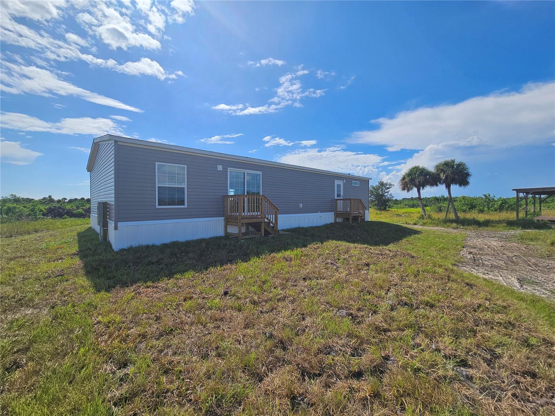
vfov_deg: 89.9
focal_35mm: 13
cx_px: 278
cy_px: 208
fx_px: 208
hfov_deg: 106.2
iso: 50
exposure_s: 1/4604
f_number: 2.2
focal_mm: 2.2
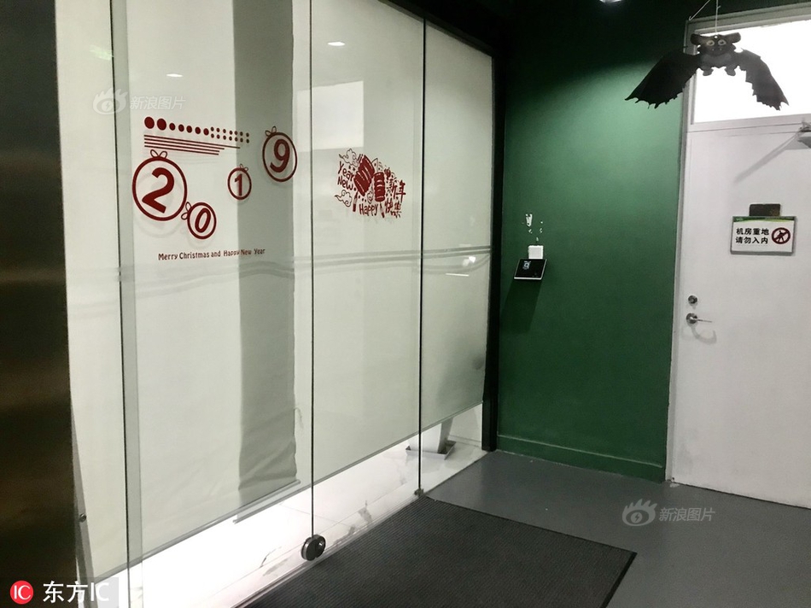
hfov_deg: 63.5
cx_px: 406
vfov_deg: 49.7
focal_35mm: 28
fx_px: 656
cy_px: 304
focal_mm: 3.99
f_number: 1.8
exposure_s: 1/13
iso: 100
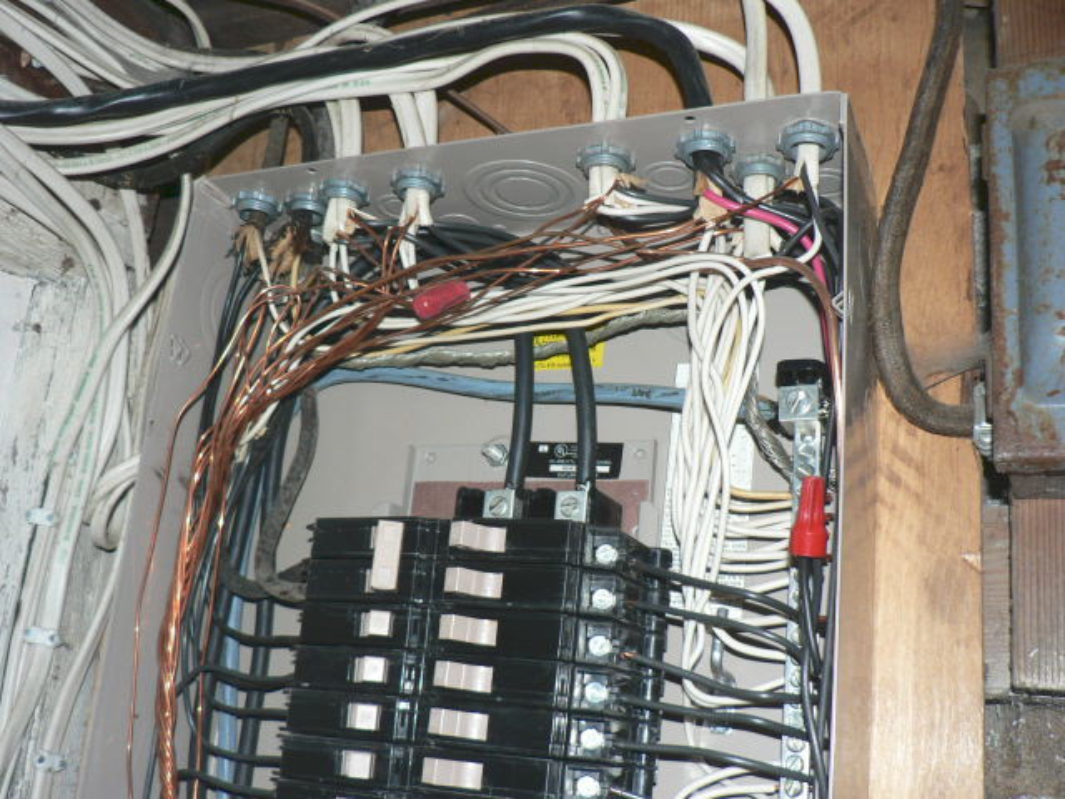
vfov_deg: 39.7
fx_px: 1108
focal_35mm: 36
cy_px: 400
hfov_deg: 51.4
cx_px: 532
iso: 100
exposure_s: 1/60
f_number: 2.8
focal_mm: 6
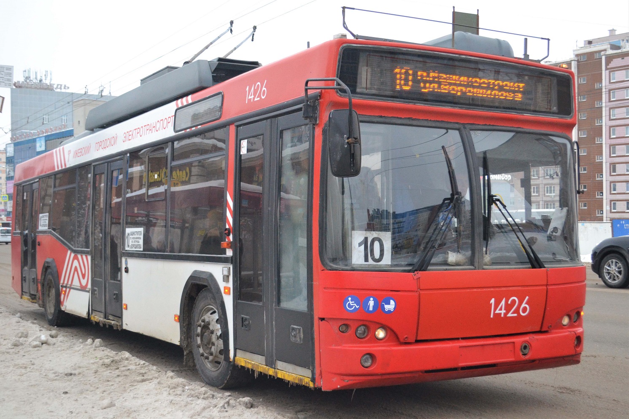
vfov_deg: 28.1
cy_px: 210
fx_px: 839
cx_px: 314
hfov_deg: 41.1
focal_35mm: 48
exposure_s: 1/500
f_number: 4.8
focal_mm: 32
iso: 1600
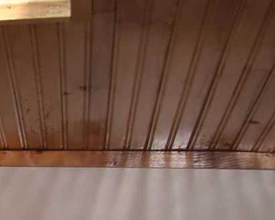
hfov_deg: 8.5
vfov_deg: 8.6
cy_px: 672
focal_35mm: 148
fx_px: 1204
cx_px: -743
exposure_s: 1/200
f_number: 5
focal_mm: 14
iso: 640
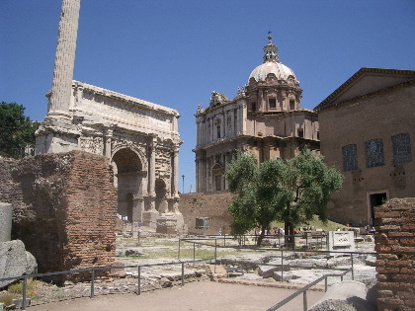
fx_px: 420
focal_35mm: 35
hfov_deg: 52.6
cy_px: 156
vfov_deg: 40.7
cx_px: 208
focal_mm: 5.8
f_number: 4.3
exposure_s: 1/640
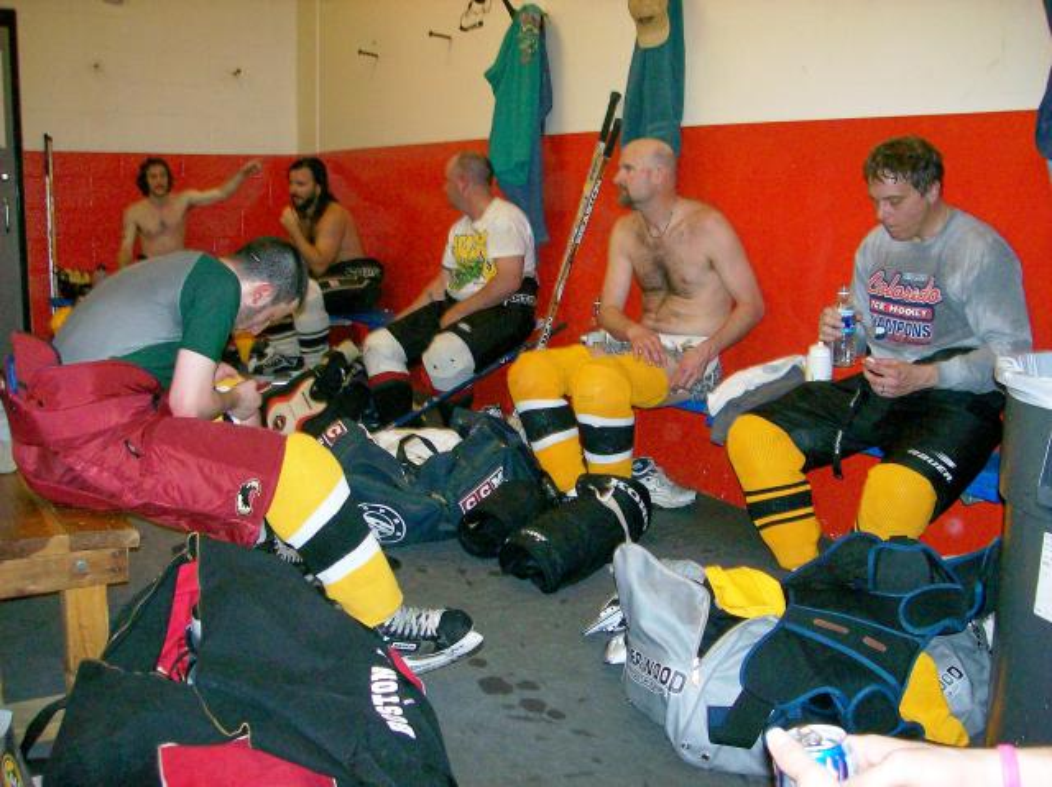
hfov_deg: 51.4
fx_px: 1093
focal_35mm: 36
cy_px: 394
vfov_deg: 39.6
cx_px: 526
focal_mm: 6
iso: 140
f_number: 2.7
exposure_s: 1/64
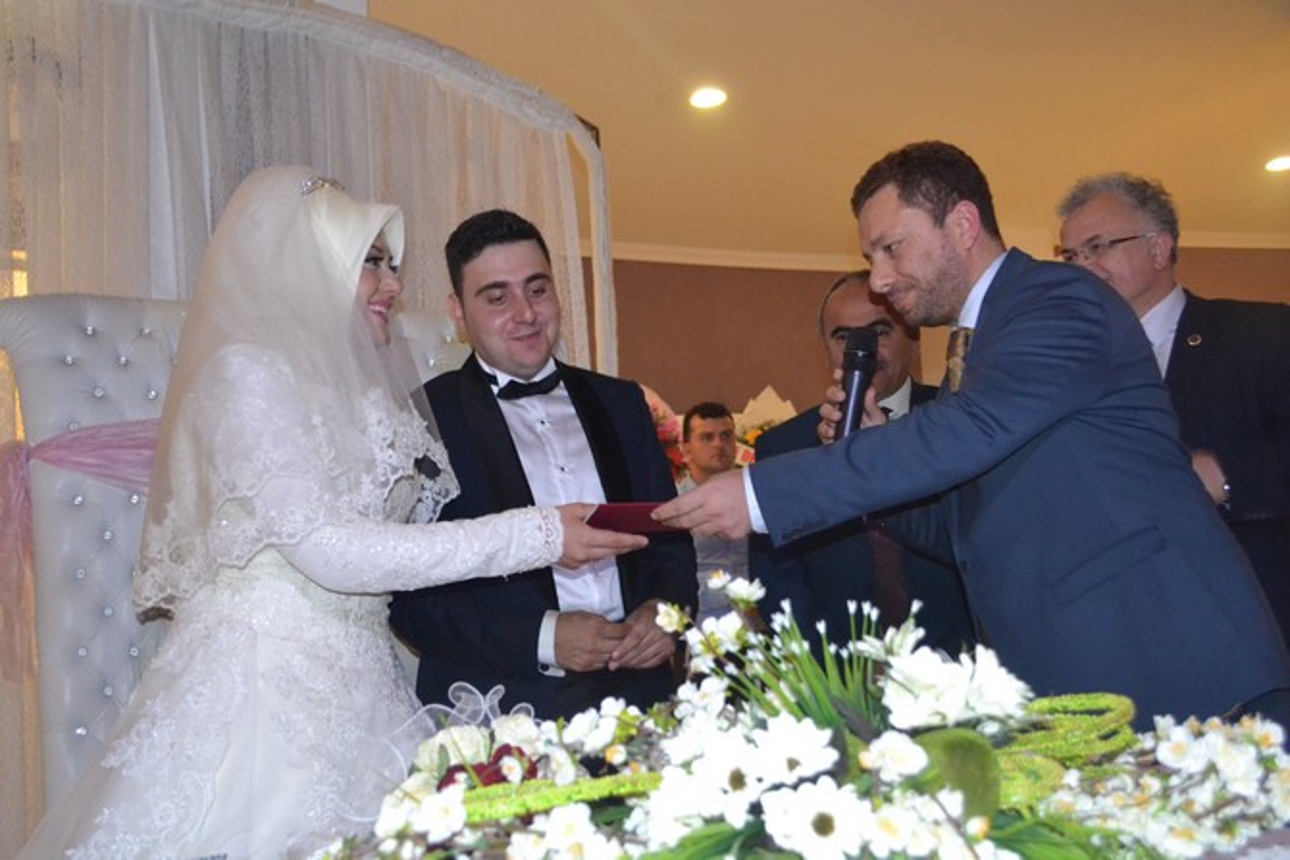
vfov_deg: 31.9
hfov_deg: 46.4
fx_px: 1505
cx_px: 645
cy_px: 430
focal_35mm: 42
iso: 3200
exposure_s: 1/60
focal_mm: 28
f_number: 4.5
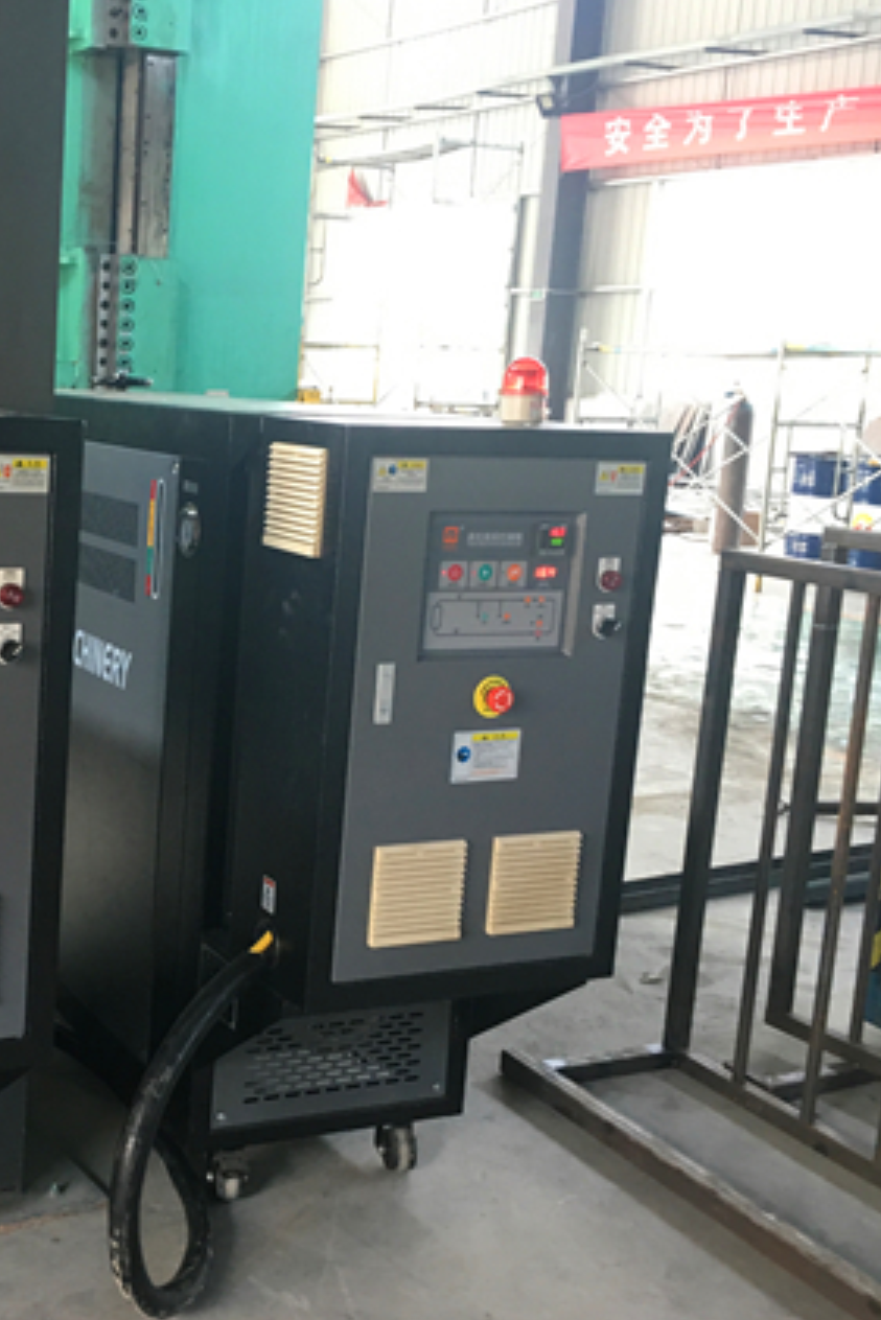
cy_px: 662
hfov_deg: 29.9
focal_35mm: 43
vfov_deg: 45.4
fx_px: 1577
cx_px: 94
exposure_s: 1/33
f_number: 2.2
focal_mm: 4.15
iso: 100
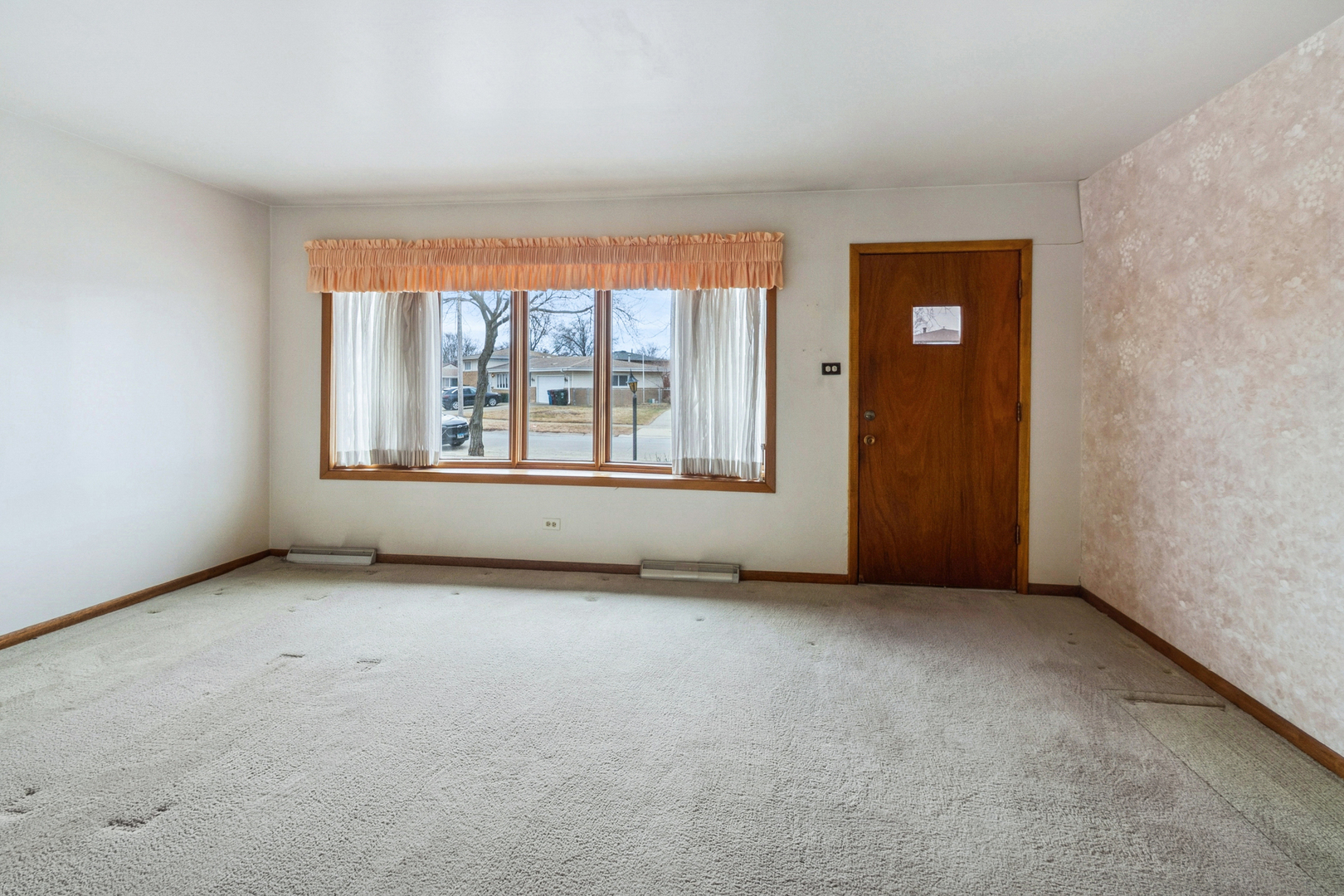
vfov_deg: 77.3
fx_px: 560
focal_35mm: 15
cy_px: 448
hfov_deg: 100.4
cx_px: 672
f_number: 8
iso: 400
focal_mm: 10
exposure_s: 1/200
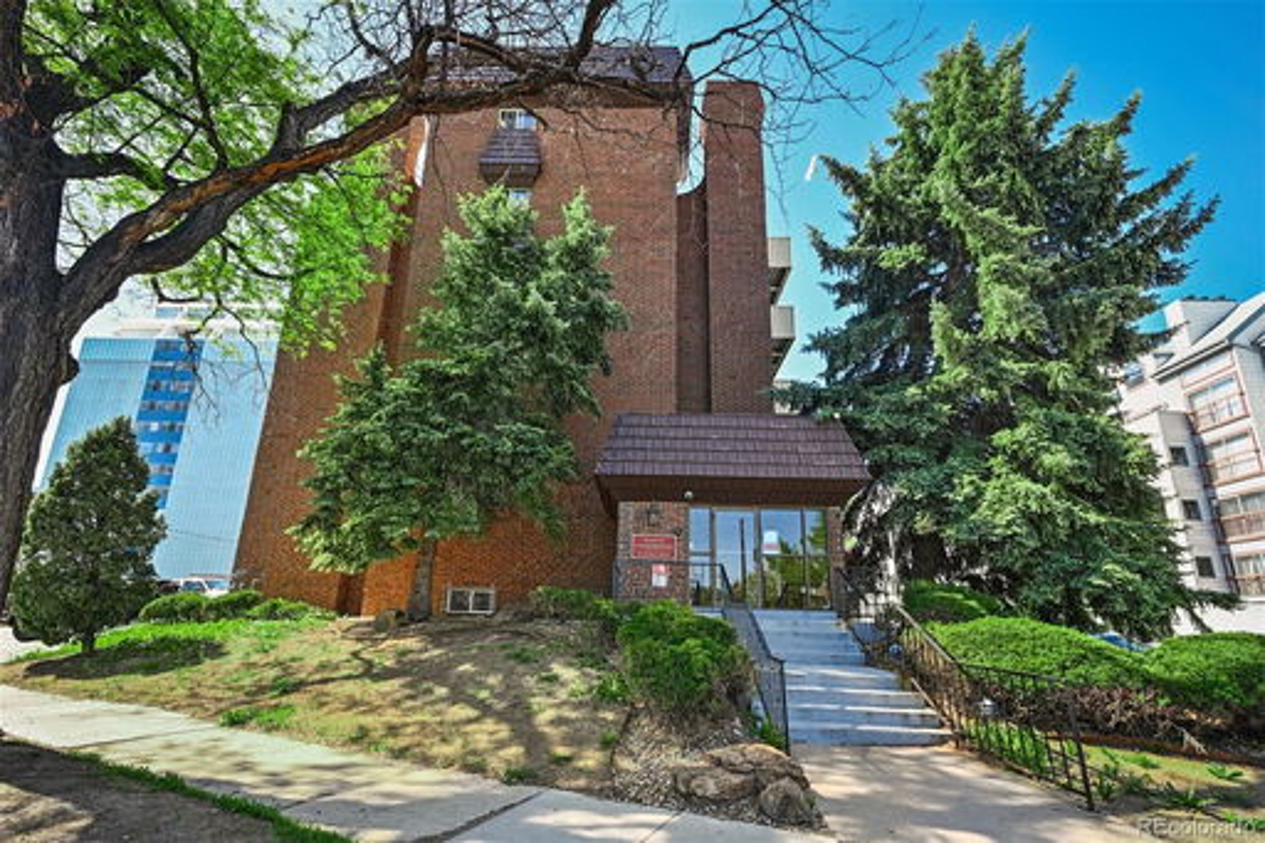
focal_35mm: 14
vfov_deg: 79.2
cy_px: 422
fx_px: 509
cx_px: 632
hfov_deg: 102.3
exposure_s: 1/100
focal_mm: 14.5
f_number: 11
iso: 400
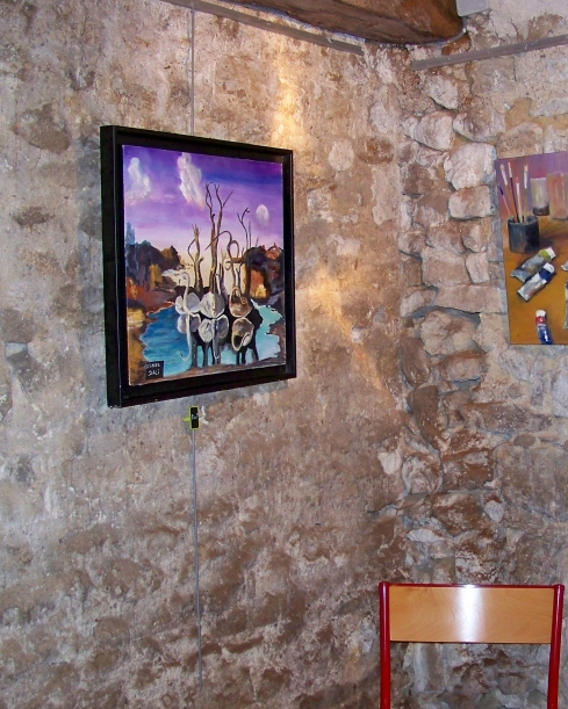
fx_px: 1134
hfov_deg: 27.8
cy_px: 433
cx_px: 404
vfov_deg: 34.6
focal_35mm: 54
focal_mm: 5.85
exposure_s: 1/30
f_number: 2.8
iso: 200
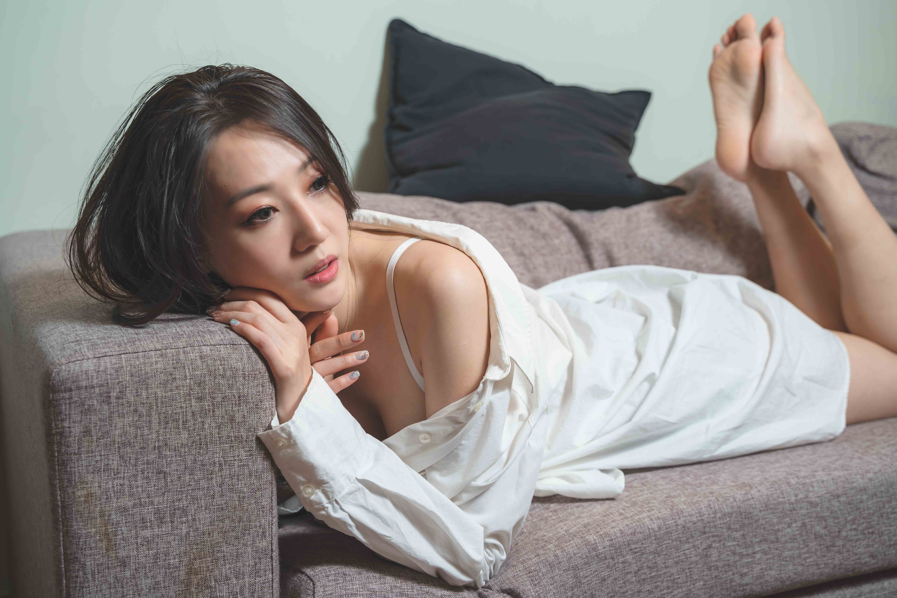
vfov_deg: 28.6
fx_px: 1171
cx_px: 448
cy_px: 299
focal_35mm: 47
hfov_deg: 41.9
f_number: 4
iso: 80
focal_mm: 47
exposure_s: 1/100
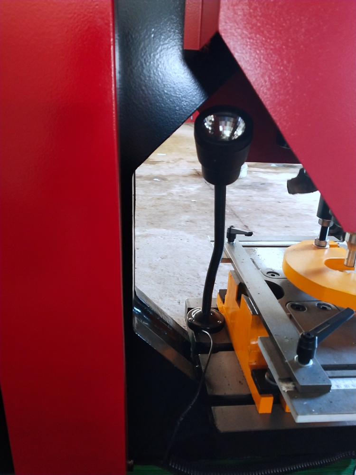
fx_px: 411
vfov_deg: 59.9
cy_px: 238
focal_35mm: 30
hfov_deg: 46.8
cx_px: 178
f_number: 1.8
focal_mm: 3.95
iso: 324
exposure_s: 1/50
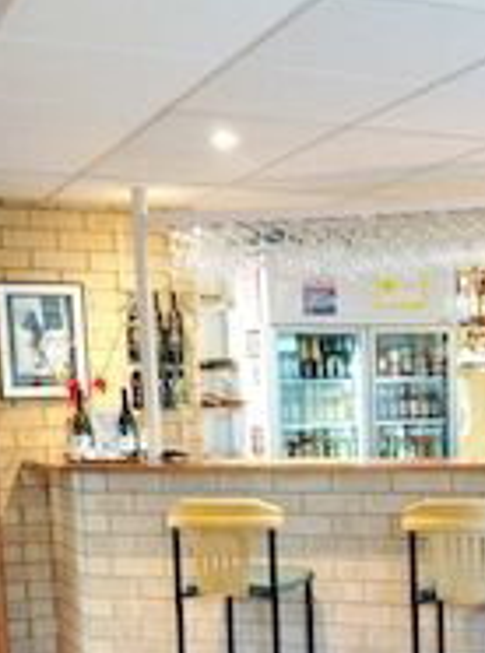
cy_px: 544
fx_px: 1242
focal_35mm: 66
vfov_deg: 28.7
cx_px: 438
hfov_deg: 21.6
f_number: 2.4
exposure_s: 1/17
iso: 160
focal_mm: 4.28
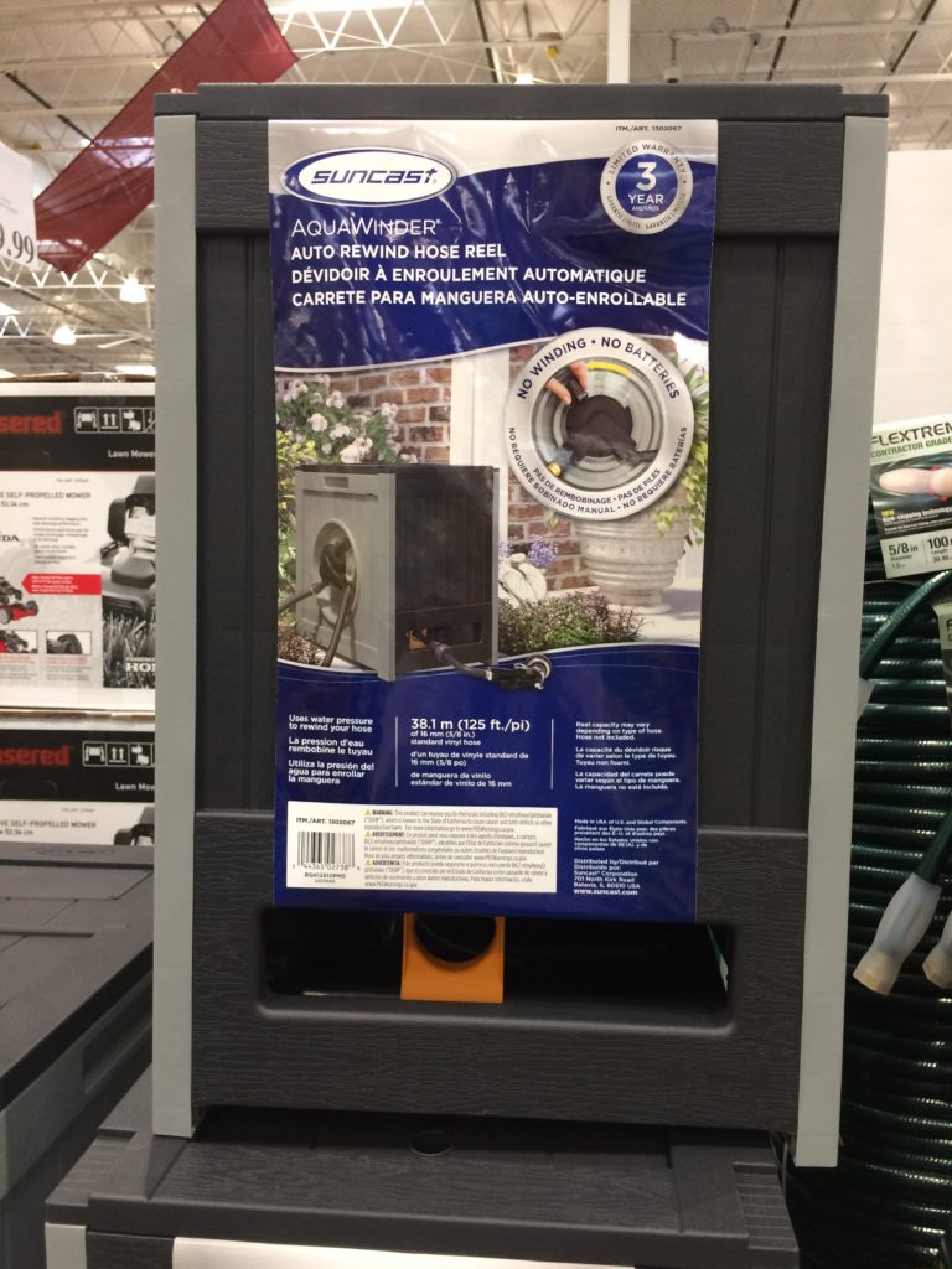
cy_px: 634
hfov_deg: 48.2
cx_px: 476
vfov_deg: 61.7
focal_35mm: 29
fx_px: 1063
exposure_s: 1/30
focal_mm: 4.15
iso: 100
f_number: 2.2
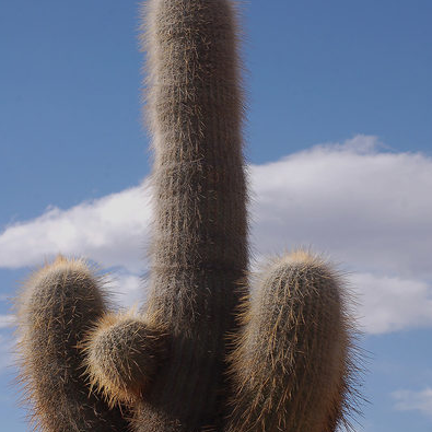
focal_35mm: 116
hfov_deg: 15.0
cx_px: 215
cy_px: 240
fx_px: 1638
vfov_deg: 15.0
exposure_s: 1/250
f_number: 10
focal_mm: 60
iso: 200
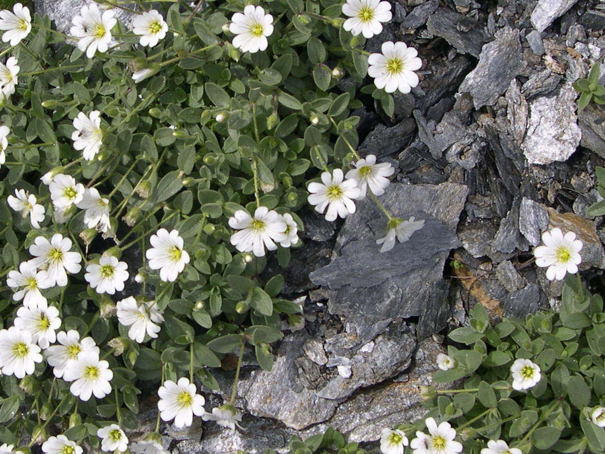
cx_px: 187
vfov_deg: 20.7
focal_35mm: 71
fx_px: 1241
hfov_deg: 27.2
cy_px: 177
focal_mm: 8
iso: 100
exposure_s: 1/189
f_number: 7.6
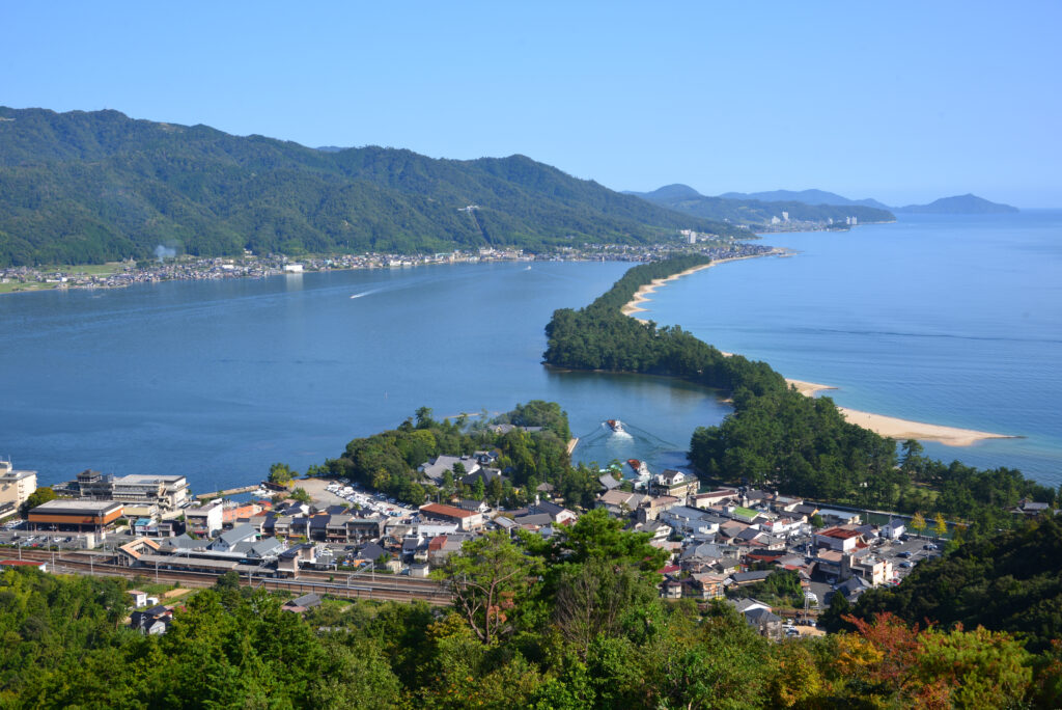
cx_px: 531
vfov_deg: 30.6
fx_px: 1299
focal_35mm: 44
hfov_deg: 44.5
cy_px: 355
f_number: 11
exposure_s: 1/125
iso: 140
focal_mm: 44
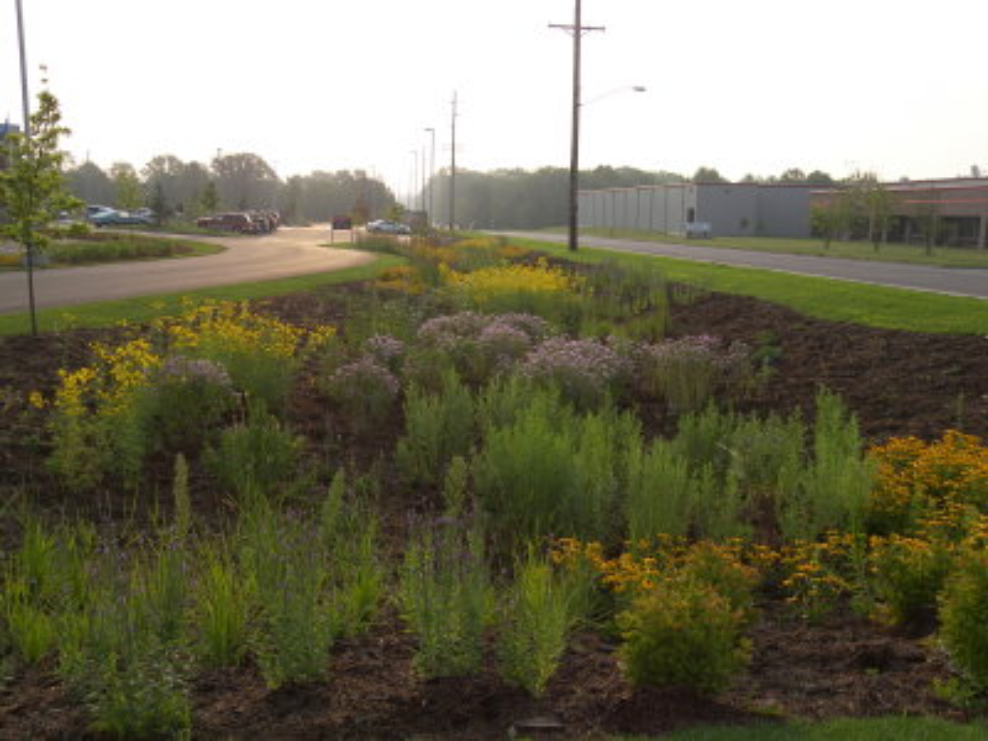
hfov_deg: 52.6
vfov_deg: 40.7
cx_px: 494
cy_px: 370
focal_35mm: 35
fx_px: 999
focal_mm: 7.4
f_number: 3.2
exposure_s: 1/400
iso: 50
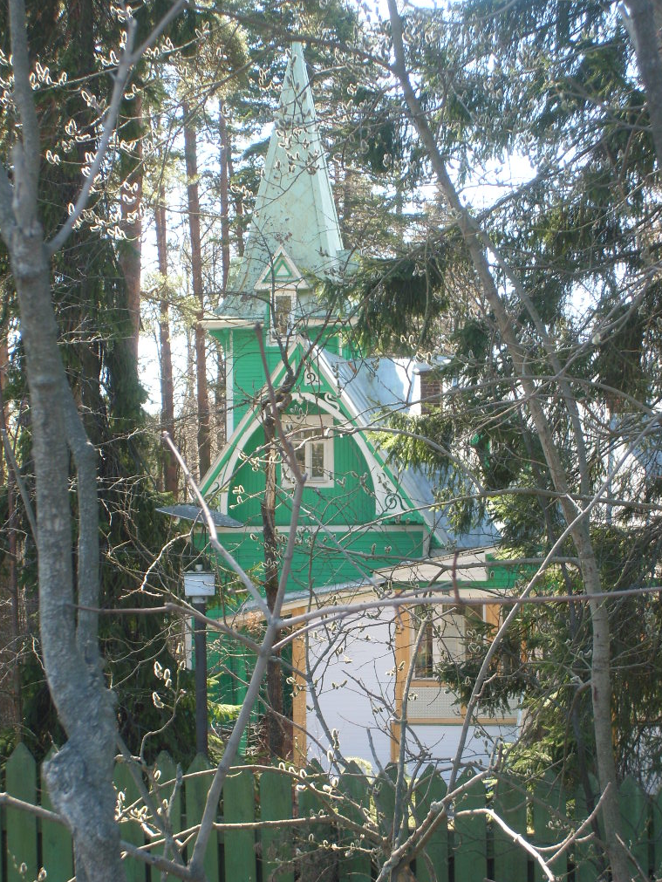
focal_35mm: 81
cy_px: 442
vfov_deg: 24.1
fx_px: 2064
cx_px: 329
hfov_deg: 18.2
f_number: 4.3
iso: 50
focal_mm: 13.39
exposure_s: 1/71
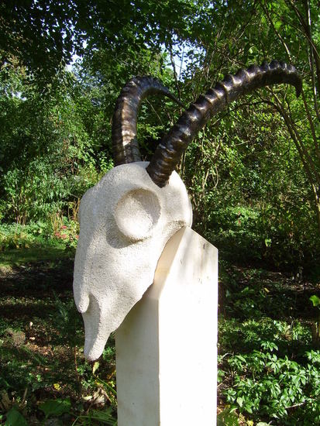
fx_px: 468
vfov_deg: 49.0
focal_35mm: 38
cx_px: 160
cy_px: 213
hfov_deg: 37.7
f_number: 6.4
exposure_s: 1/125
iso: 50
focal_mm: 7.8
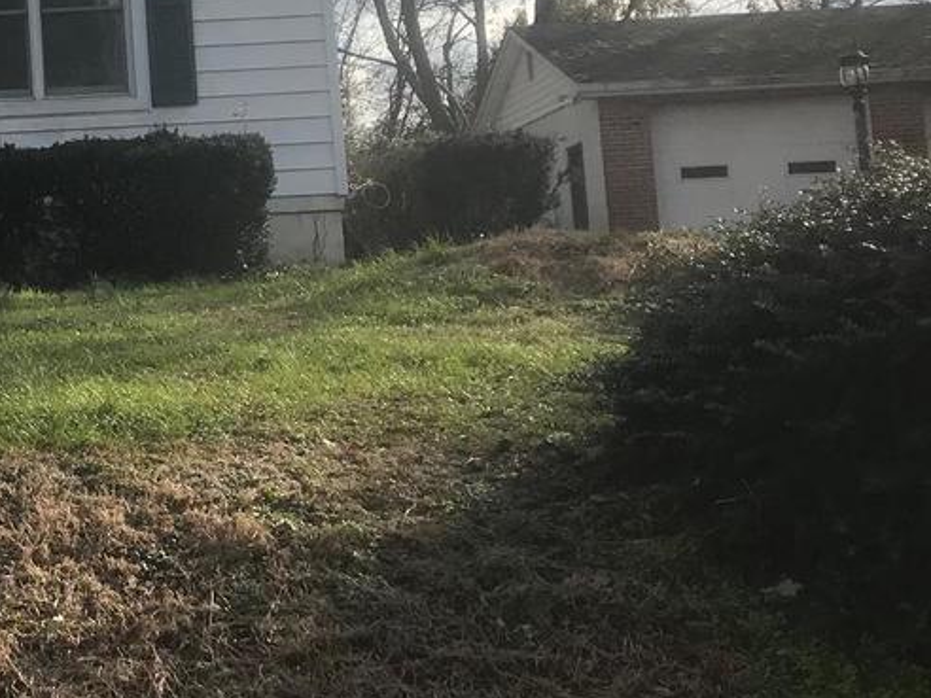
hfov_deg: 21.7
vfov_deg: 17.8
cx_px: -250
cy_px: 123
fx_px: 2205
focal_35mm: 82
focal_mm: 3.99
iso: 20
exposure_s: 1/1880
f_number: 1.8
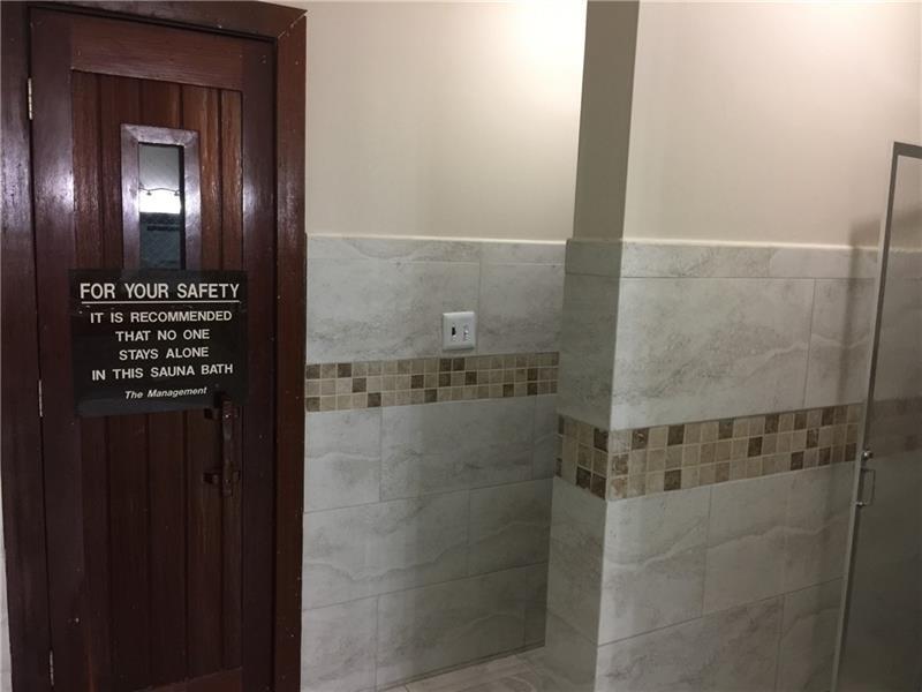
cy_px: 346
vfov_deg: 48.2
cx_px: 461
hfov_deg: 61.7
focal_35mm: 29
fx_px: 772
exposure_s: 1/10
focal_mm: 4.15
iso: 125
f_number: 2.2
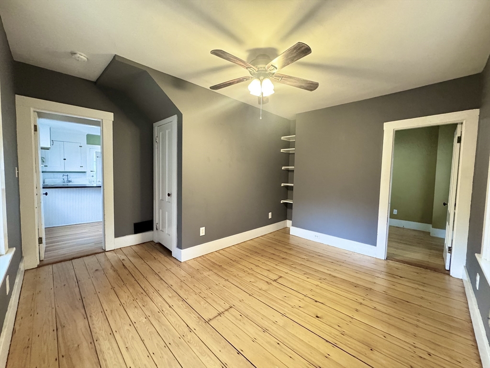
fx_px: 198
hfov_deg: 102.1
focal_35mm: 14
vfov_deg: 85.7
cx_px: 245
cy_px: 184
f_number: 2.2
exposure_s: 1/60
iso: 800
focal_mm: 2.22
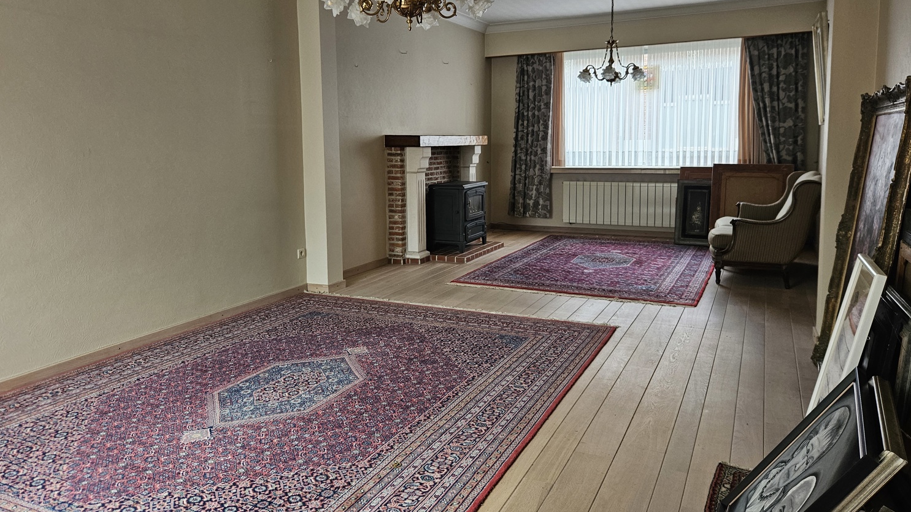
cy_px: 199
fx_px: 652
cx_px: 442
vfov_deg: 42.6
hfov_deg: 69.8
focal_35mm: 27
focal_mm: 5.4
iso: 200
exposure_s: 1/180
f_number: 1.8
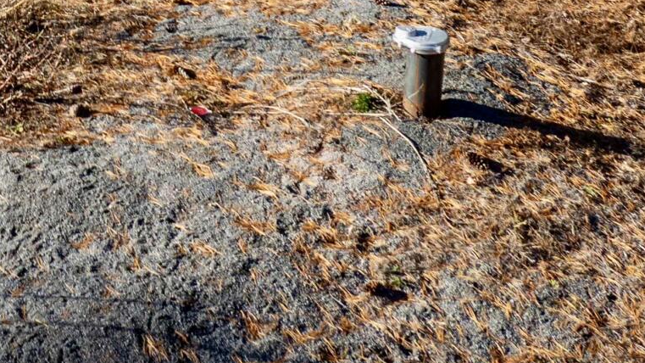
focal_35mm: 103
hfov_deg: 19.1
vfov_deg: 10.3
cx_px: -209
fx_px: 1762
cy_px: -477
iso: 130
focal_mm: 12.29
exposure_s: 1/200
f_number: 2.8
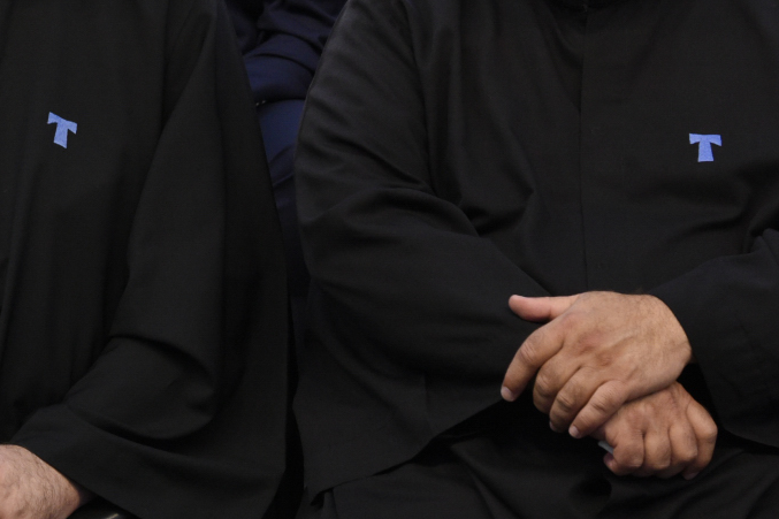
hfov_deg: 14.7
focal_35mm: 137
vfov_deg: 9.9
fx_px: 2964
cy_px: -5
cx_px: 7
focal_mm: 58
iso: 3200
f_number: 5
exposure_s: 1/100
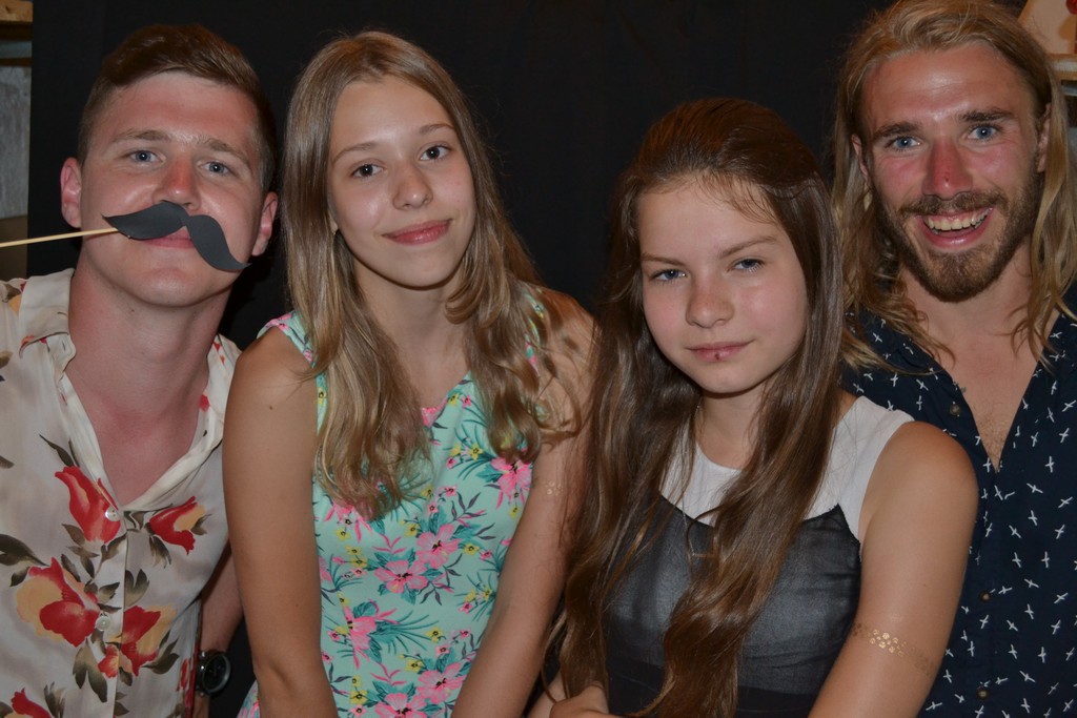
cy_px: 359
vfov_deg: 31.9
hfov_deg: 46.4
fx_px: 1257
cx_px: 538
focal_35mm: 42
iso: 800
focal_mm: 28
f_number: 4.5
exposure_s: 1/30
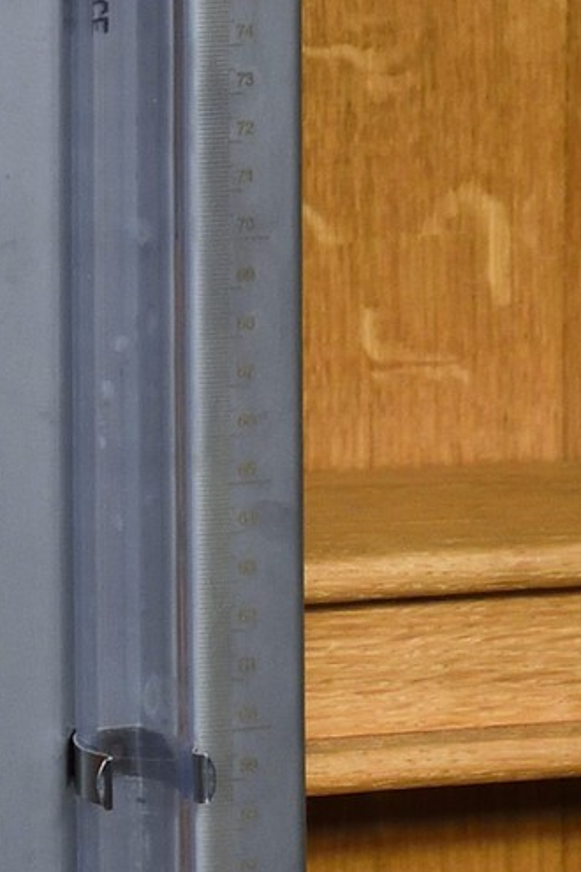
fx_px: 6463
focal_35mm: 267
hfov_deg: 5.0
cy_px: -1183
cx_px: -783
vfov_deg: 7.3
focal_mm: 55
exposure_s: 1/40
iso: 1600
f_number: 7.1
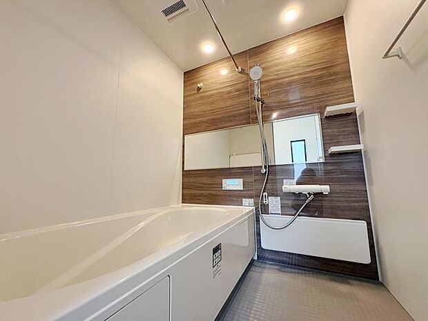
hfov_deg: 102.1
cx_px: 214
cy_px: 160
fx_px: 173
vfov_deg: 85.7
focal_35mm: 14
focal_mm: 2.22
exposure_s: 1/100
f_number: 2.2
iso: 250
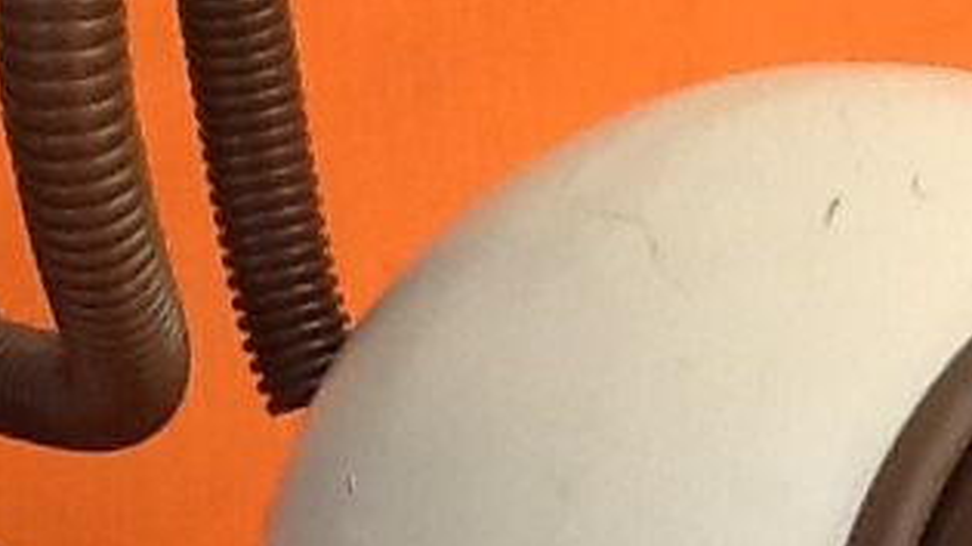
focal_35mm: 146
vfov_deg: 8.2
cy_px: 580
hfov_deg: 14.7
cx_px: 679
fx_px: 3762
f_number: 2.4
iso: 40
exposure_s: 1/281
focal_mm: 2.03
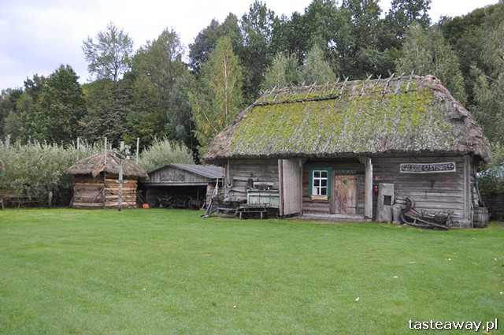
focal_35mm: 30
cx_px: 252
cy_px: 168
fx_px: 419
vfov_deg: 43.5
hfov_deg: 62.0
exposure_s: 1/100
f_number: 5
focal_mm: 20
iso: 400
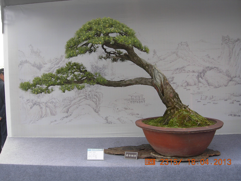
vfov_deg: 39.6
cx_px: 120
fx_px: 251
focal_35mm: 36
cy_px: 90
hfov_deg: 51.4
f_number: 4.3
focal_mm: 7.5
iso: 50
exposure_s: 1/144
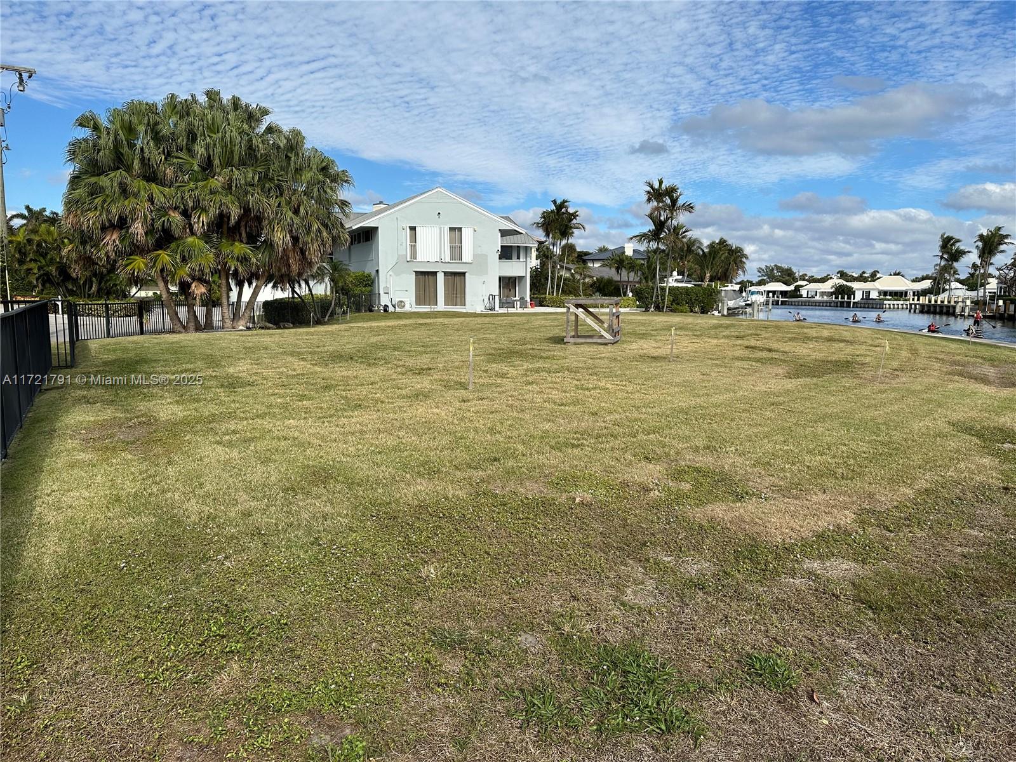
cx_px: 508
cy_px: 381
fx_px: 704
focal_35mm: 24
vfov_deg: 56.8
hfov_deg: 71.6
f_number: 1.78
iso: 80
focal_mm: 6.86
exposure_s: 1/6211
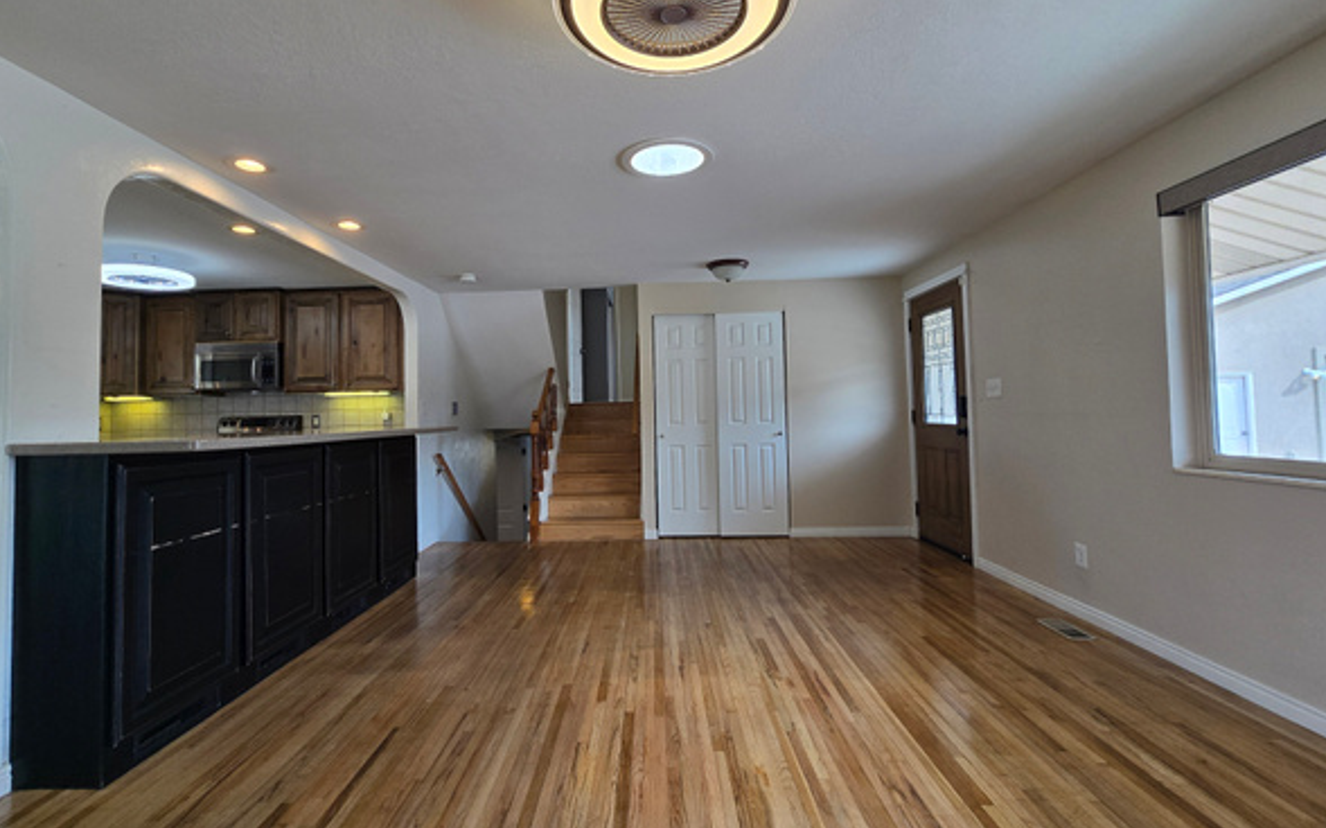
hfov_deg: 101.4
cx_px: 631
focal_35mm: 15
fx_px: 542
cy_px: 395
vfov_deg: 74.7
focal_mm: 2.2
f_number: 2.2
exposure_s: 1/120
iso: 80
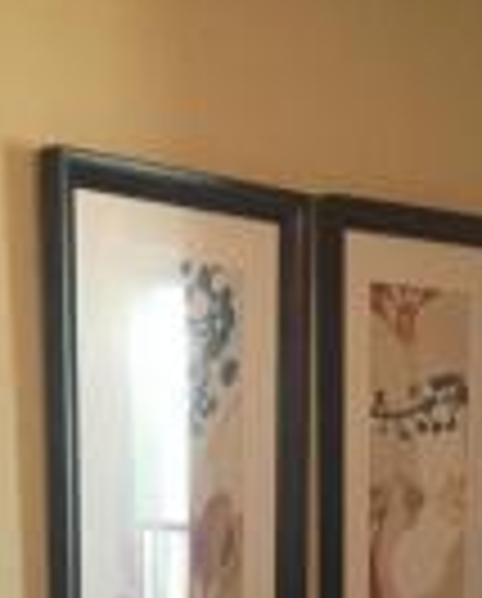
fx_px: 1813
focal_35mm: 102
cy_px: 962
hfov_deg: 15.1
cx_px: 369
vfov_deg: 16.6
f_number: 2.2
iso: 250
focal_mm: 4.15
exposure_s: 1/30
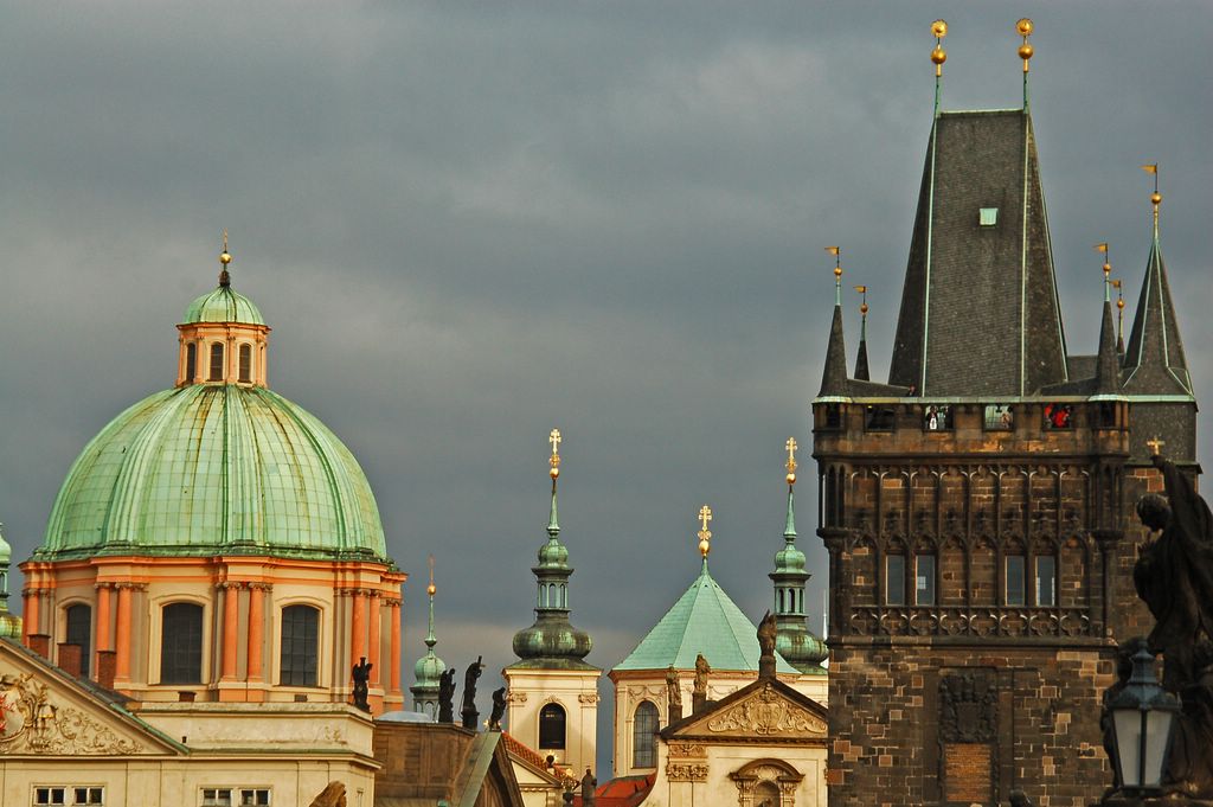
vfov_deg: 9.3
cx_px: 606
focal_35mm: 147
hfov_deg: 14.0
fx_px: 4949
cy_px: 404
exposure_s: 1/500
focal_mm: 98
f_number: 9
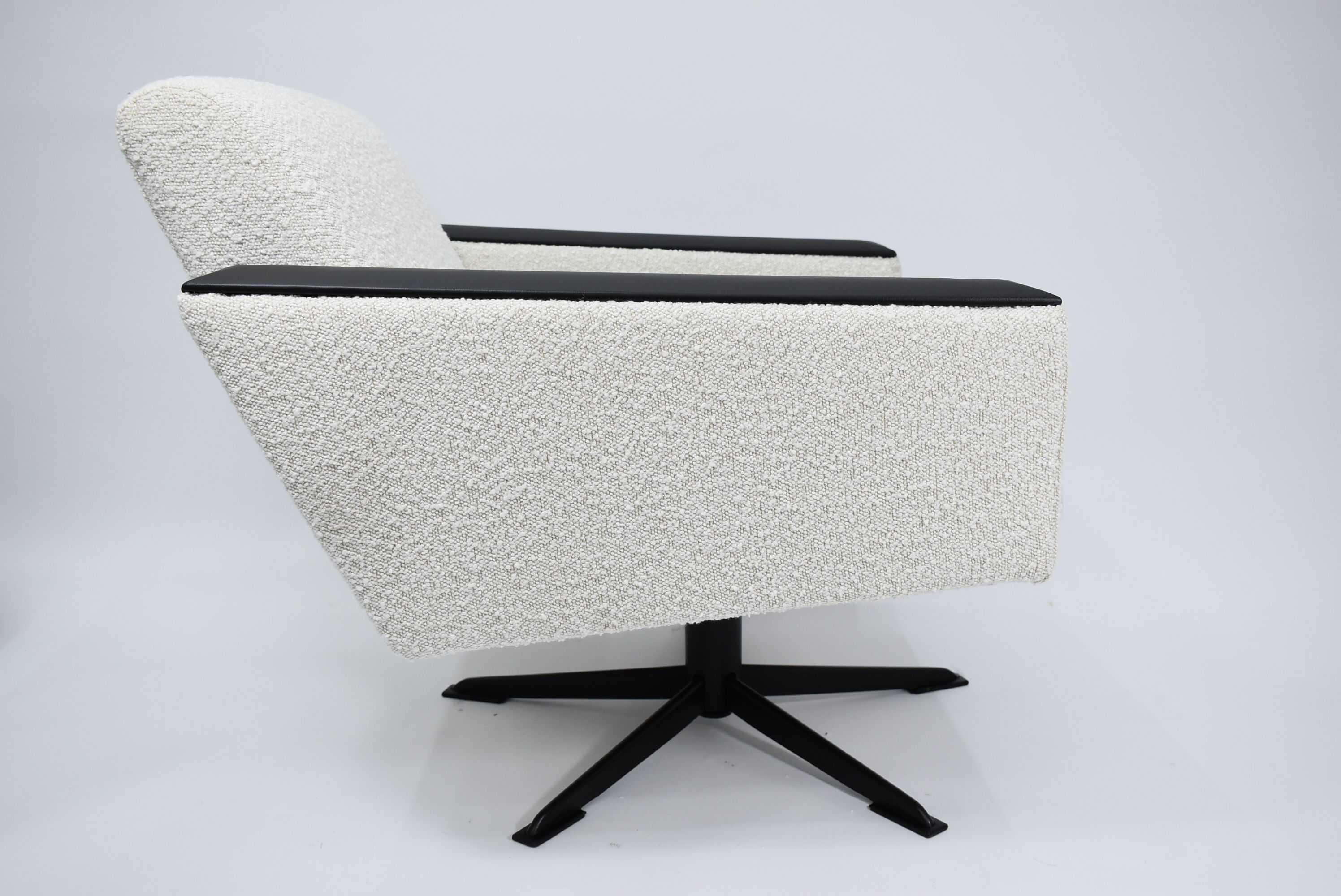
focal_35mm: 34
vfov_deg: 38.4
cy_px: 448
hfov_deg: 55.1
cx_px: 670
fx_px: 1286
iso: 800
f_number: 5
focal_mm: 23
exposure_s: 1/125
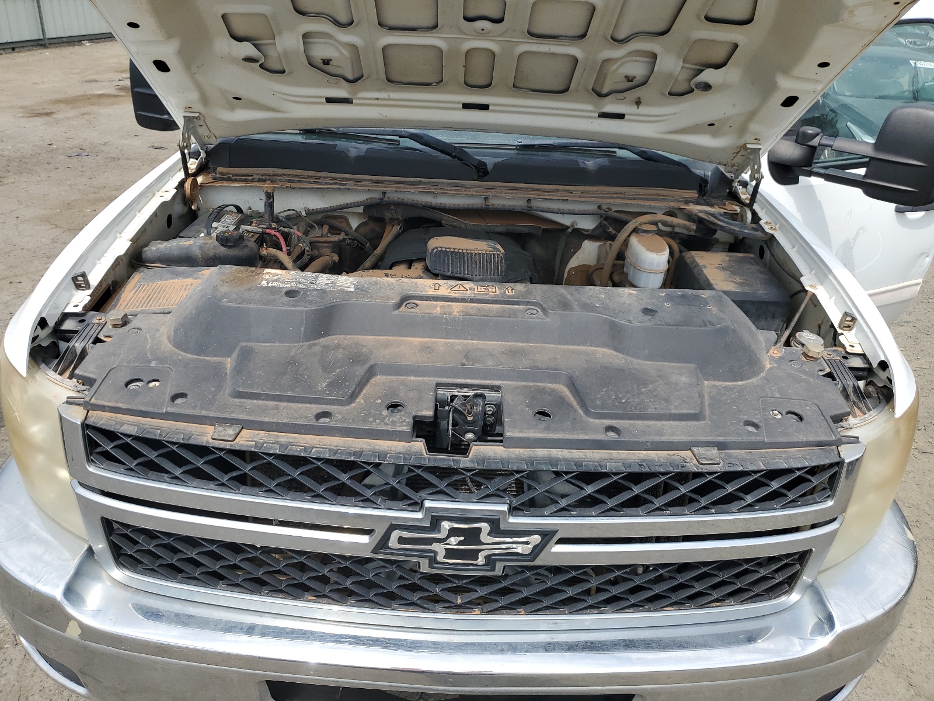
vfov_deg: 53.1
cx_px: 467
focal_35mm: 26
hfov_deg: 67.3
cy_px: 350
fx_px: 702
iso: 50
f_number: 1.5
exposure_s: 1/2000
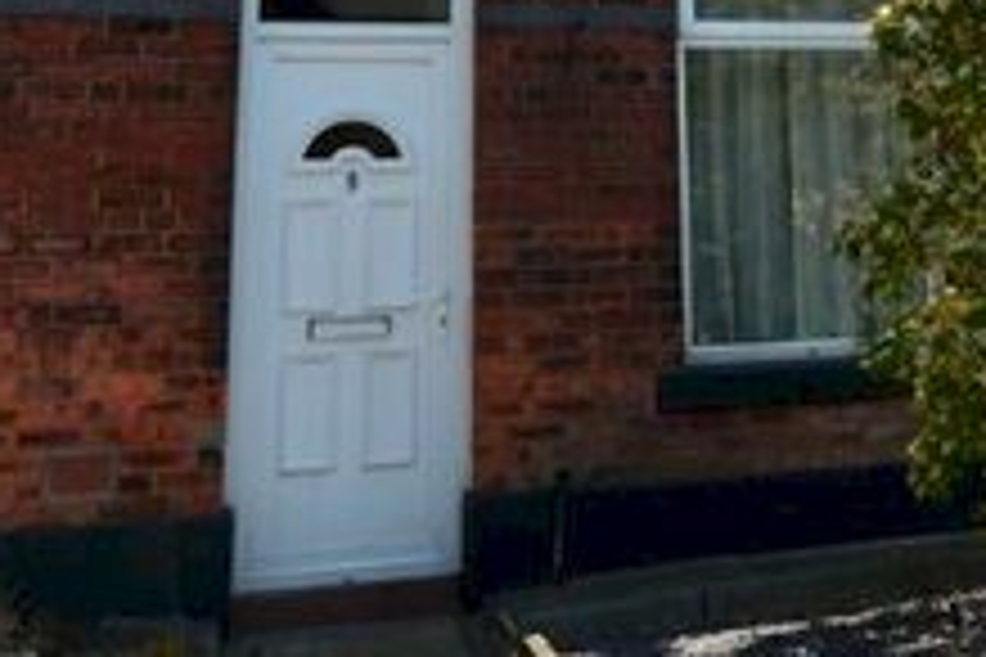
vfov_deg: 25.7
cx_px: 725
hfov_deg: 40.1
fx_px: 1315
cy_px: -94
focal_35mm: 48
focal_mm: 10
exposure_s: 1/250
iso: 400
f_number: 10
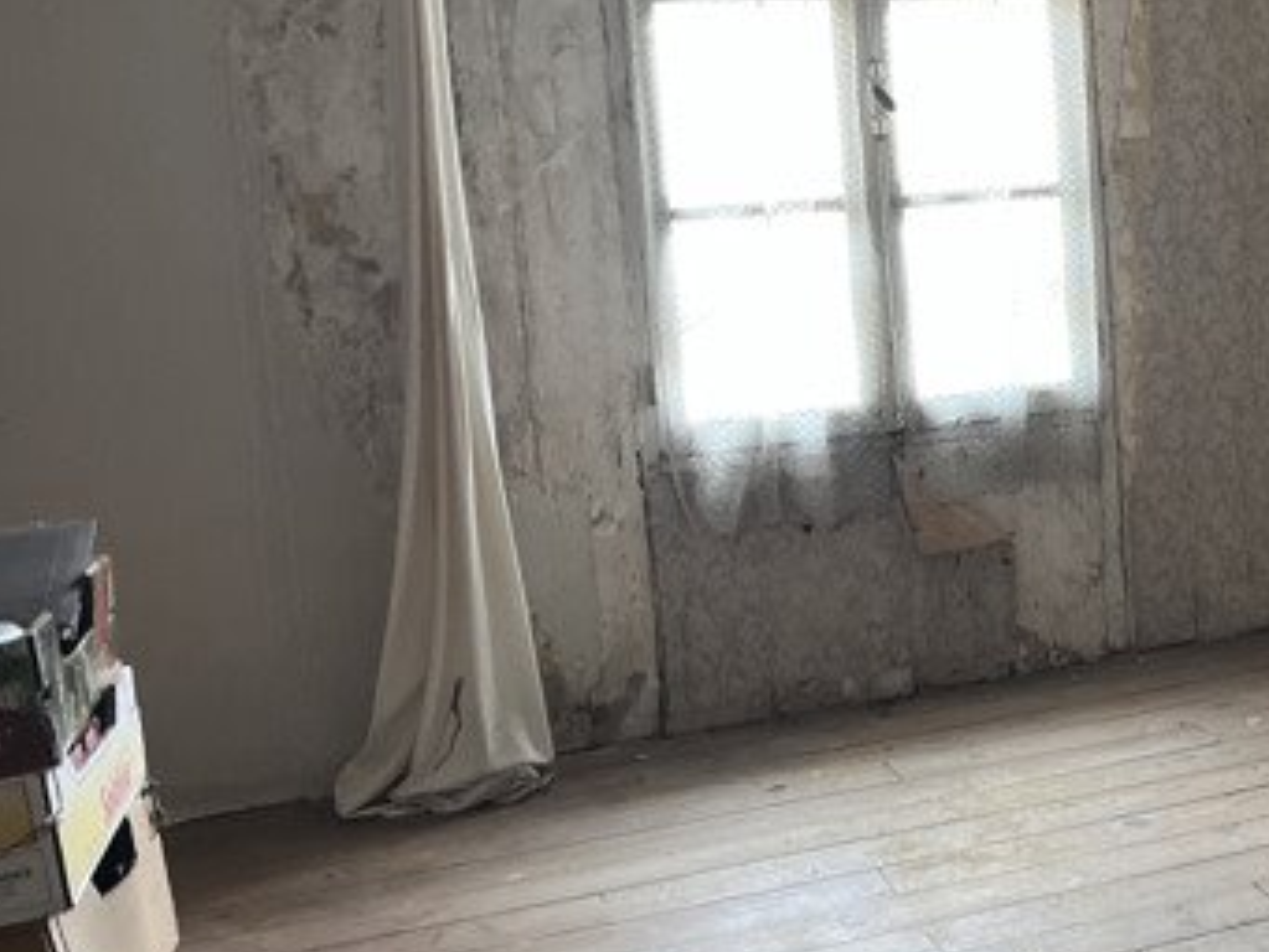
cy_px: 275
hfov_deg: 28.3
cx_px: 1459
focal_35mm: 61
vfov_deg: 23.9
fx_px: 2237
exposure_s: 1/61
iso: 125
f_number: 1.6
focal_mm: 5.1
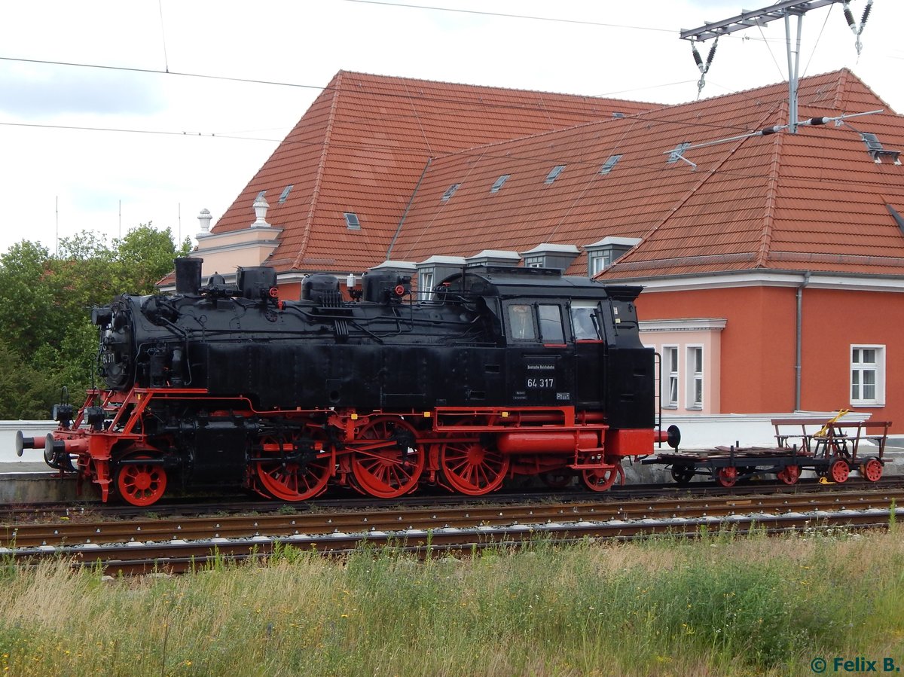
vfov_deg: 24.0
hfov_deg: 31.7
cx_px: 452
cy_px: 338
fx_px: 1592
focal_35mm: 61
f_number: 4
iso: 125
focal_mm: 10.9
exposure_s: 1/500
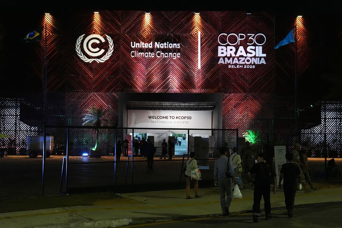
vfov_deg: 28.1
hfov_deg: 41.1
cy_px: 114
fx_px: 456
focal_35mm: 48
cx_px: 171
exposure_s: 1/320
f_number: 2.8
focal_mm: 48
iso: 6400
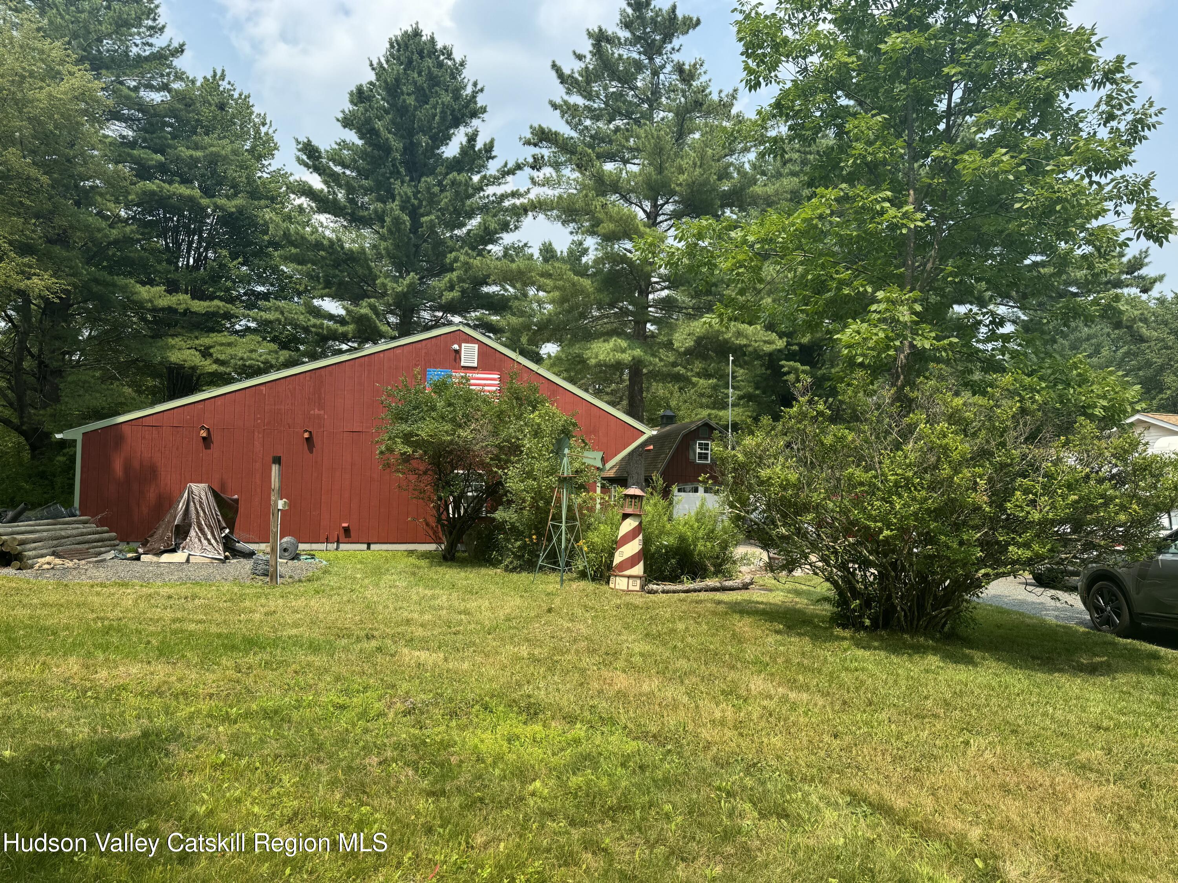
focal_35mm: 24
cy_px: 442
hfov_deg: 71.6
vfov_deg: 56.8
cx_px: 589
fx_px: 817
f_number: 1.78
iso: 80
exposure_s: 1/2041
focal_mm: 6.76
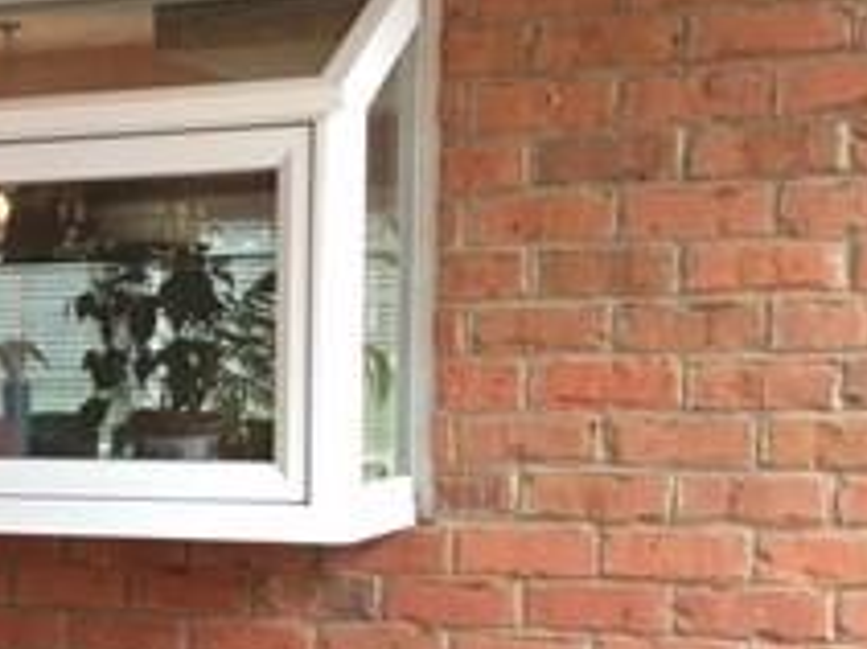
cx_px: -111
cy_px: 608
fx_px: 2203
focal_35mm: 88
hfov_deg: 21.1
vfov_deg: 16.5
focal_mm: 4.15
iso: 32
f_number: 2.2
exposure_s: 1/15
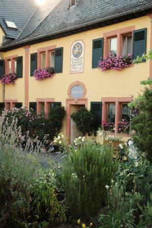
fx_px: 323
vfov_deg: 38.9
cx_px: 76
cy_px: 114
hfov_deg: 26.4
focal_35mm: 51
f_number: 7.1
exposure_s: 1/160
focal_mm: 34
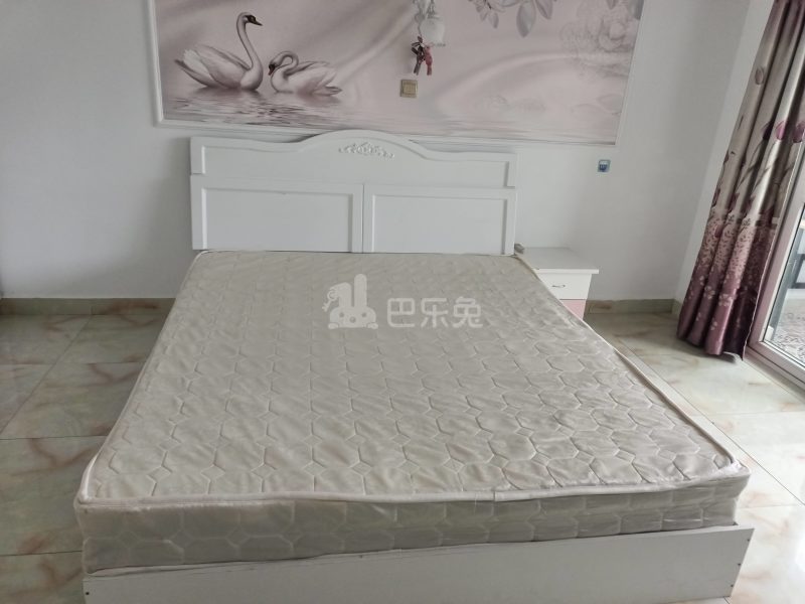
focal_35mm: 25
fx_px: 581
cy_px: 302
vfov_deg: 54.9
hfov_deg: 69.4
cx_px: 402
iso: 672
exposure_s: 1/50
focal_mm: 4.71
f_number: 1.79
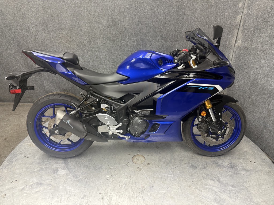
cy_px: 102
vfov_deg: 56.8
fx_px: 190
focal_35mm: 24
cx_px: 137
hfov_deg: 71.6
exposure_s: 1/80
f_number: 1.78
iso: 200
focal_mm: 6.76
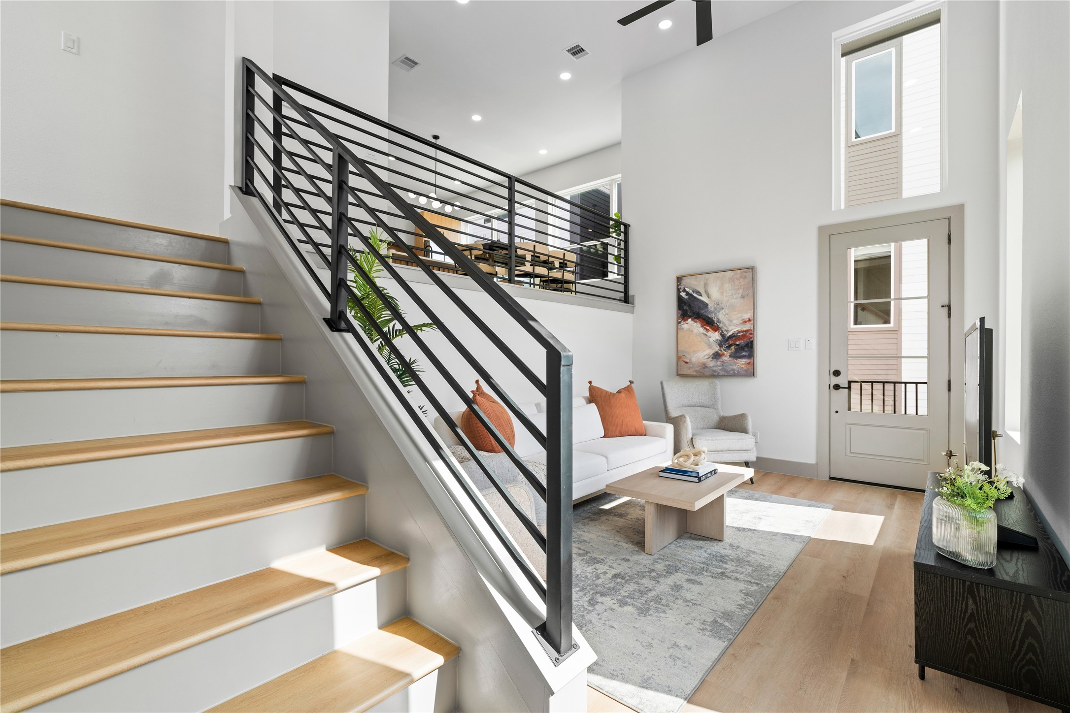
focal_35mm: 16
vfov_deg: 73.7
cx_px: 535
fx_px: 476
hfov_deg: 96.7
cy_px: 356
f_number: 9
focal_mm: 16
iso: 200
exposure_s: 1/8
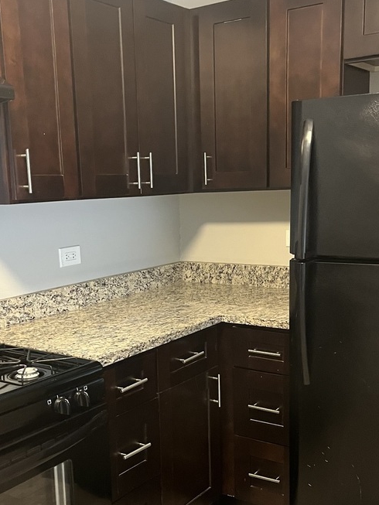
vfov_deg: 43.5
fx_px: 628
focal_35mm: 43
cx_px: 176
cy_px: 316
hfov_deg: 33.6
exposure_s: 1/30
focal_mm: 5.1
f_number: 1.6
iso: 500
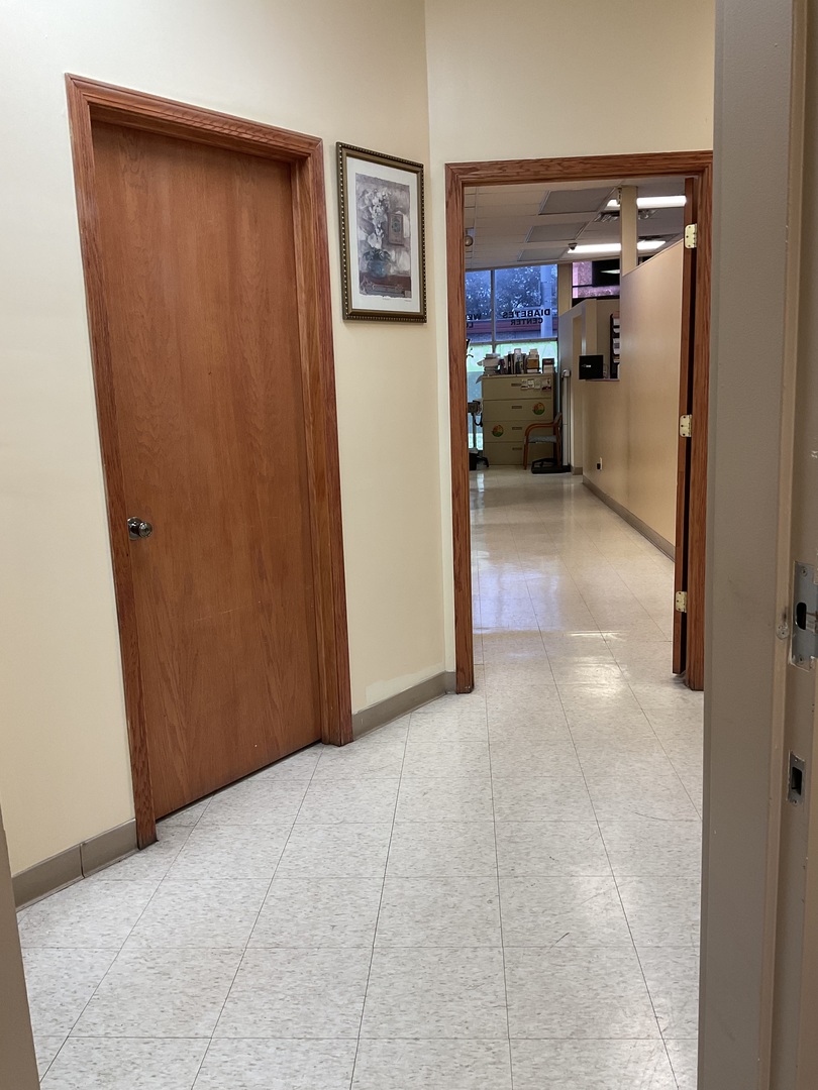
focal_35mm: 29
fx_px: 914
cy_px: 545
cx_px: 409
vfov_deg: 61.7
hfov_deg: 48.2
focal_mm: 3
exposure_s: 1/60
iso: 50
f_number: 1.8
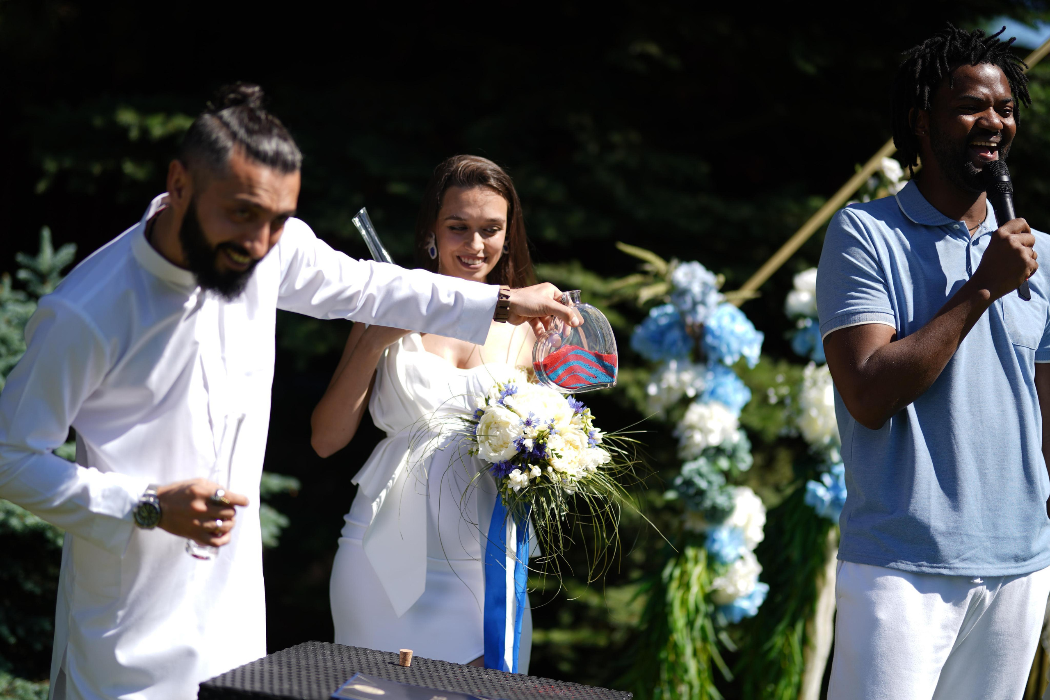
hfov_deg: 23.9
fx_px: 2479
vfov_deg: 16.1
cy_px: 350
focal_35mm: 85
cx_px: 525
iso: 50
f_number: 1.4
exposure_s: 1/3200
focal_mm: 85
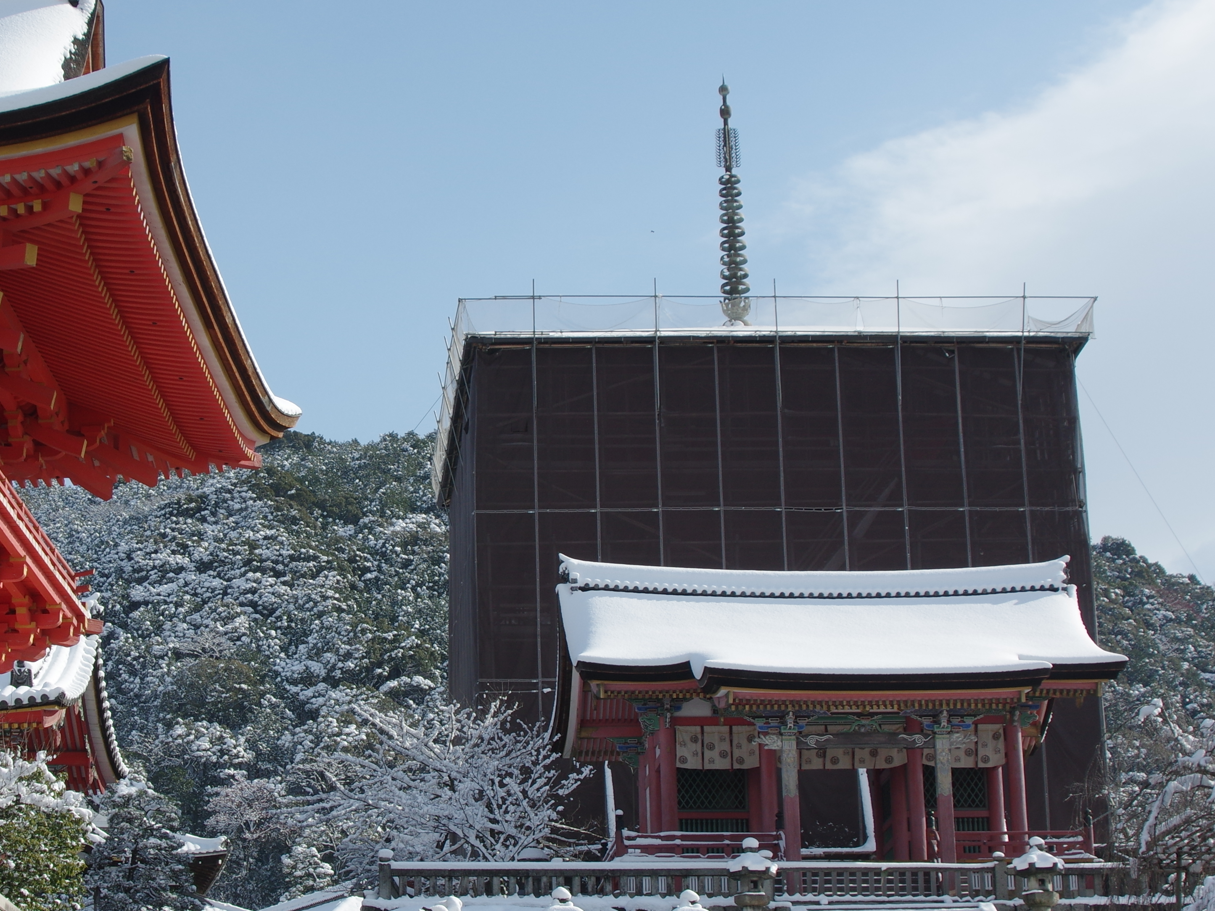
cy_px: 464
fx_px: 2948
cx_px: 343
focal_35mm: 84
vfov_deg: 17.6
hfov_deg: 23.1
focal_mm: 28
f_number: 10
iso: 200
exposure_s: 1/320
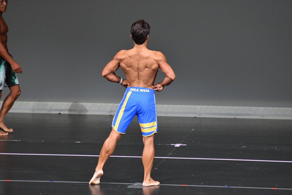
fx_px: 3040
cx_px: 146
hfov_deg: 5.5
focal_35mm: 375
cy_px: 98
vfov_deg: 3.7
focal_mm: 250
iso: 5000
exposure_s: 1/400
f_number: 5.6
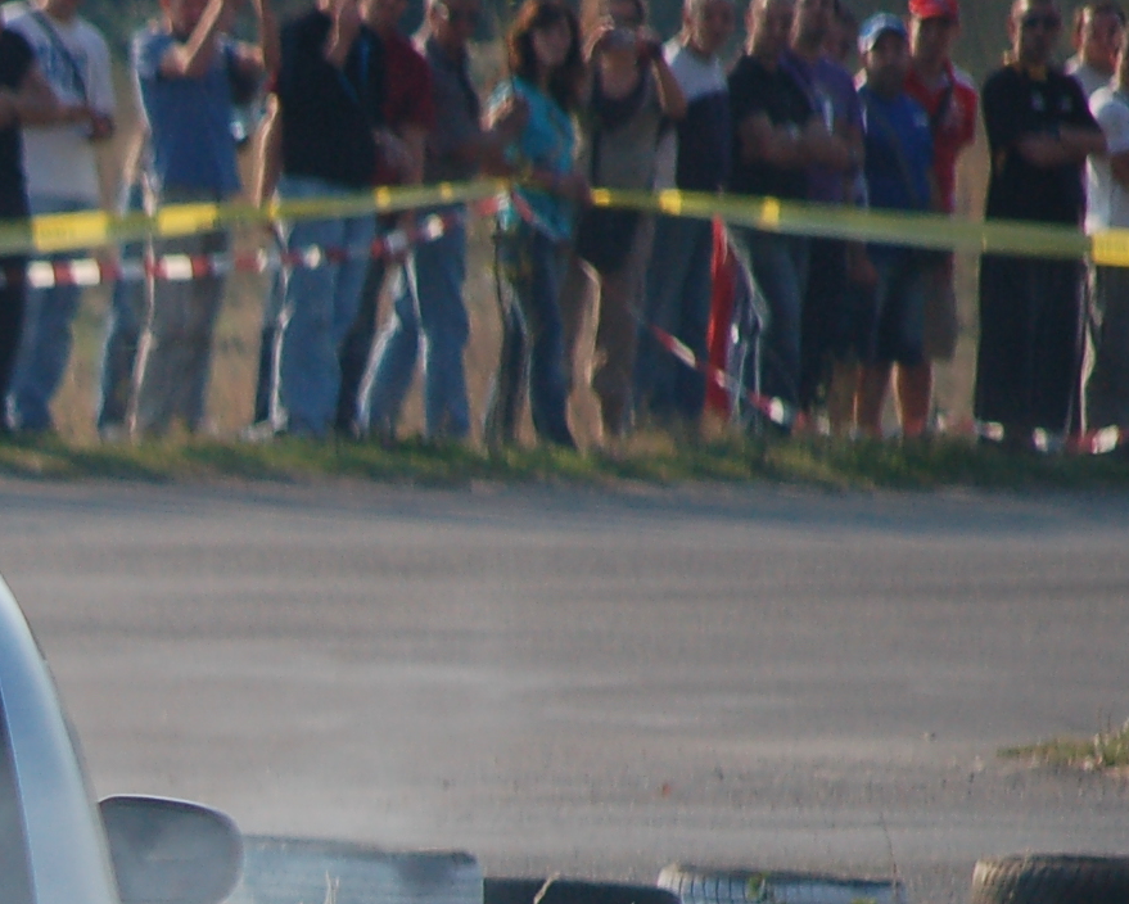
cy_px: 1184
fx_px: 23320
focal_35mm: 698
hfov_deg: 2.8
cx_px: -560
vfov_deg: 2.2
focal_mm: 145
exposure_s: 1/1000
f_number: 5.3
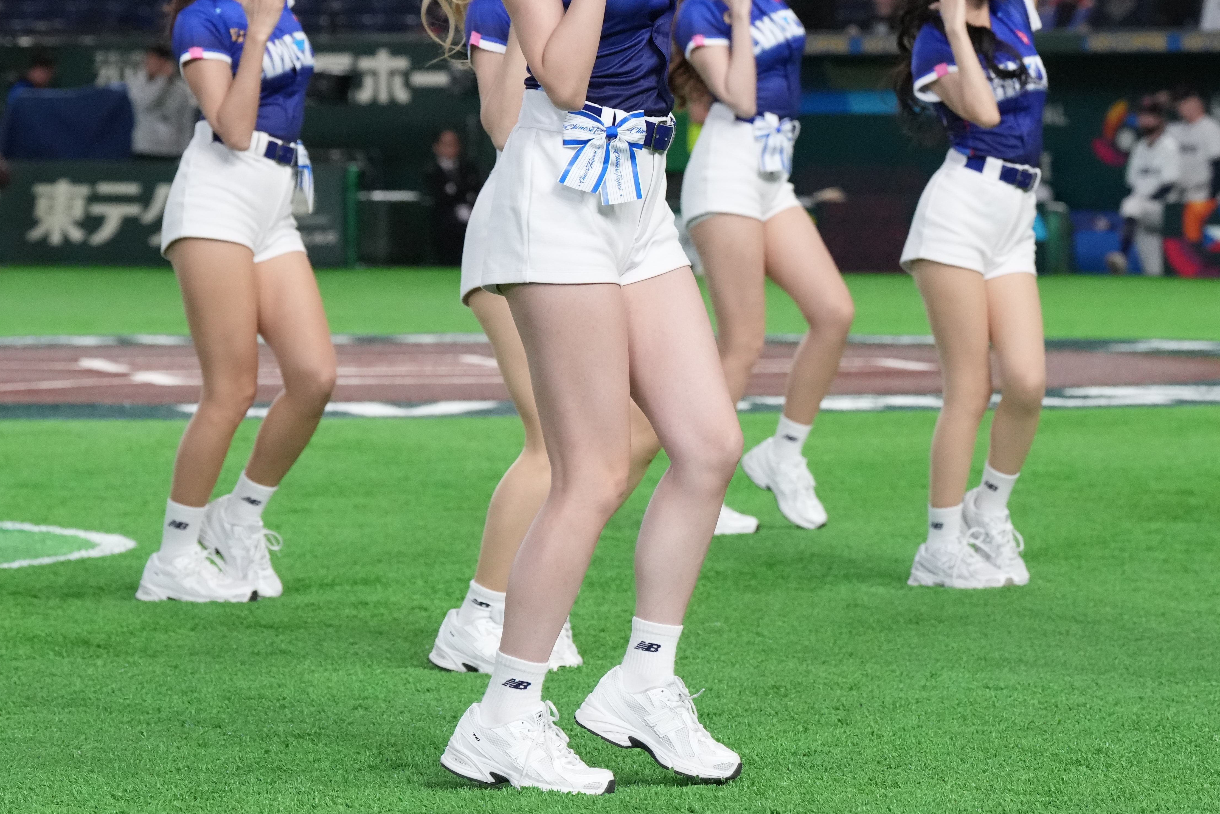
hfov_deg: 10.0
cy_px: 56
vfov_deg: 6.7
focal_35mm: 206
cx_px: 1002
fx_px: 6981
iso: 5000
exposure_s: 1/1250
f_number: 5
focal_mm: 106
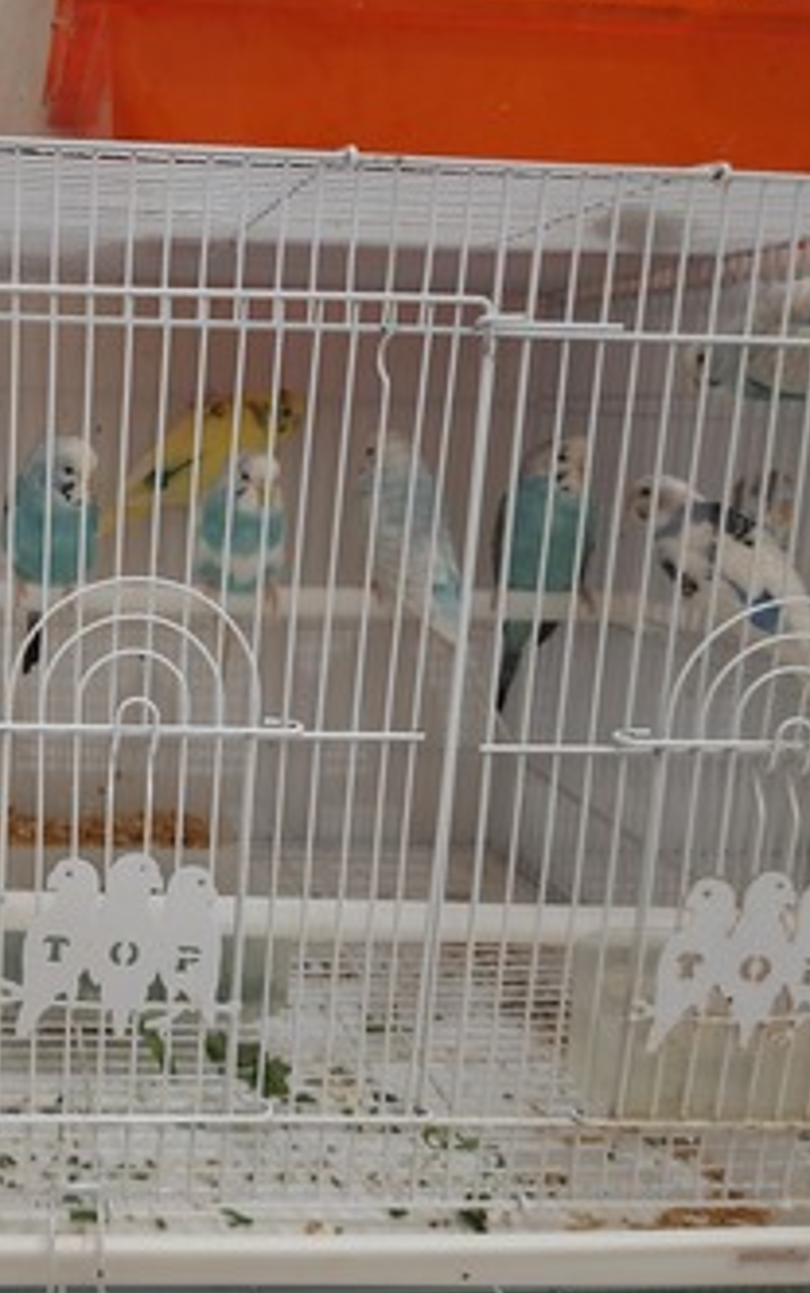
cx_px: 64
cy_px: 645
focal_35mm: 35
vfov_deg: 55.3
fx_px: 1234
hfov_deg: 34.1
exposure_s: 1/33
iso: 320
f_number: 1.8
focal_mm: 5.23
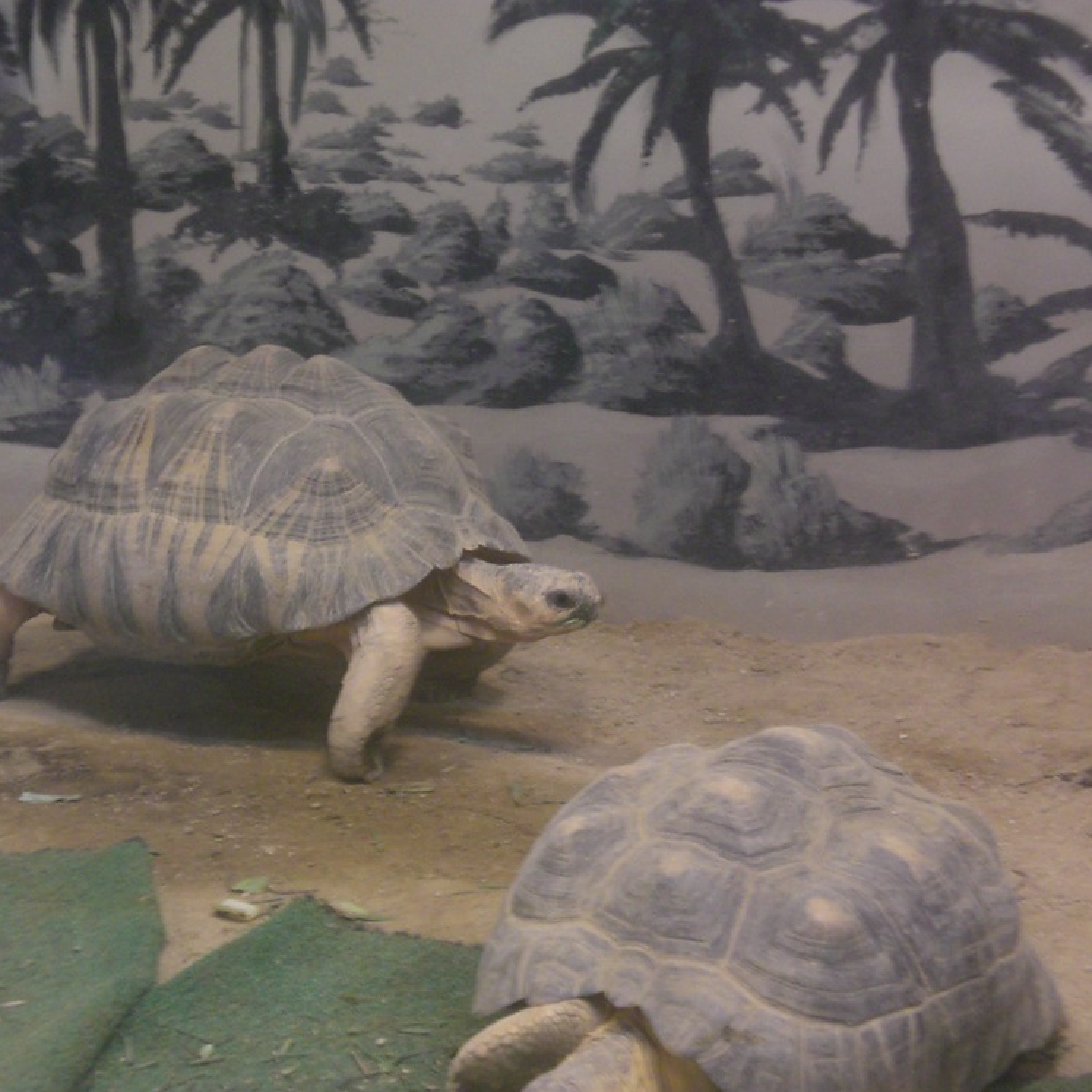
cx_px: 460
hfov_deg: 16.9
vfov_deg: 16.9
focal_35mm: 103
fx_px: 3676
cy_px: 547
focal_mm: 14.49
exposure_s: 1/20
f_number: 5
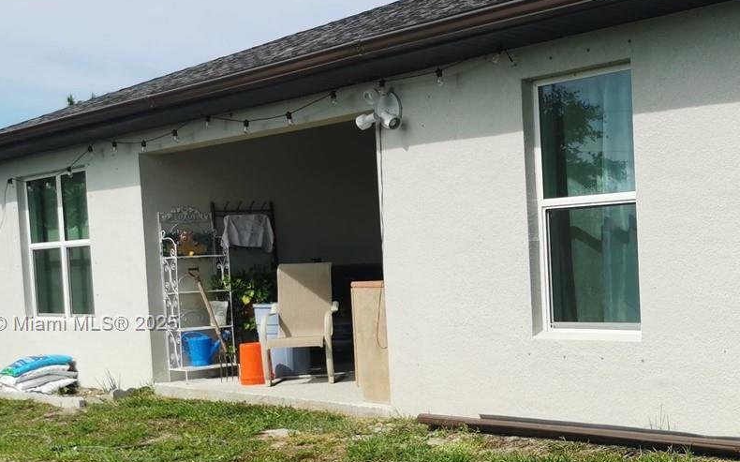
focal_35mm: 58
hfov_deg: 33.7
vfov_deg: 22.2
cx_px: 628
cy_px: 324
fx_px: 1169
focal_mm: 5.56
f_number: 1.6
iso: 50
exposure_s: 1/3846
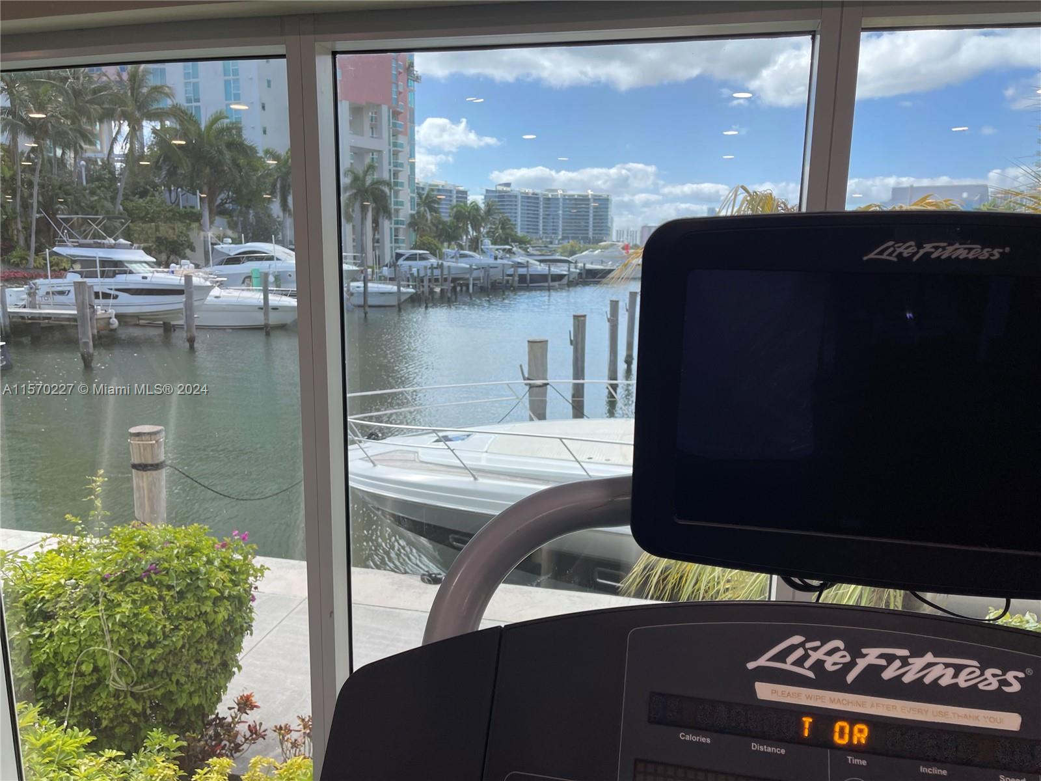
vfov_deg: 54.9
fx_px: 752
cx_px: 520
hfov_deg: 69.4
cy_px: 390
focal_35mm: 25
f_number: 1.6
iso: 32
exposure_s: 1/132
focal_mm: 5.1
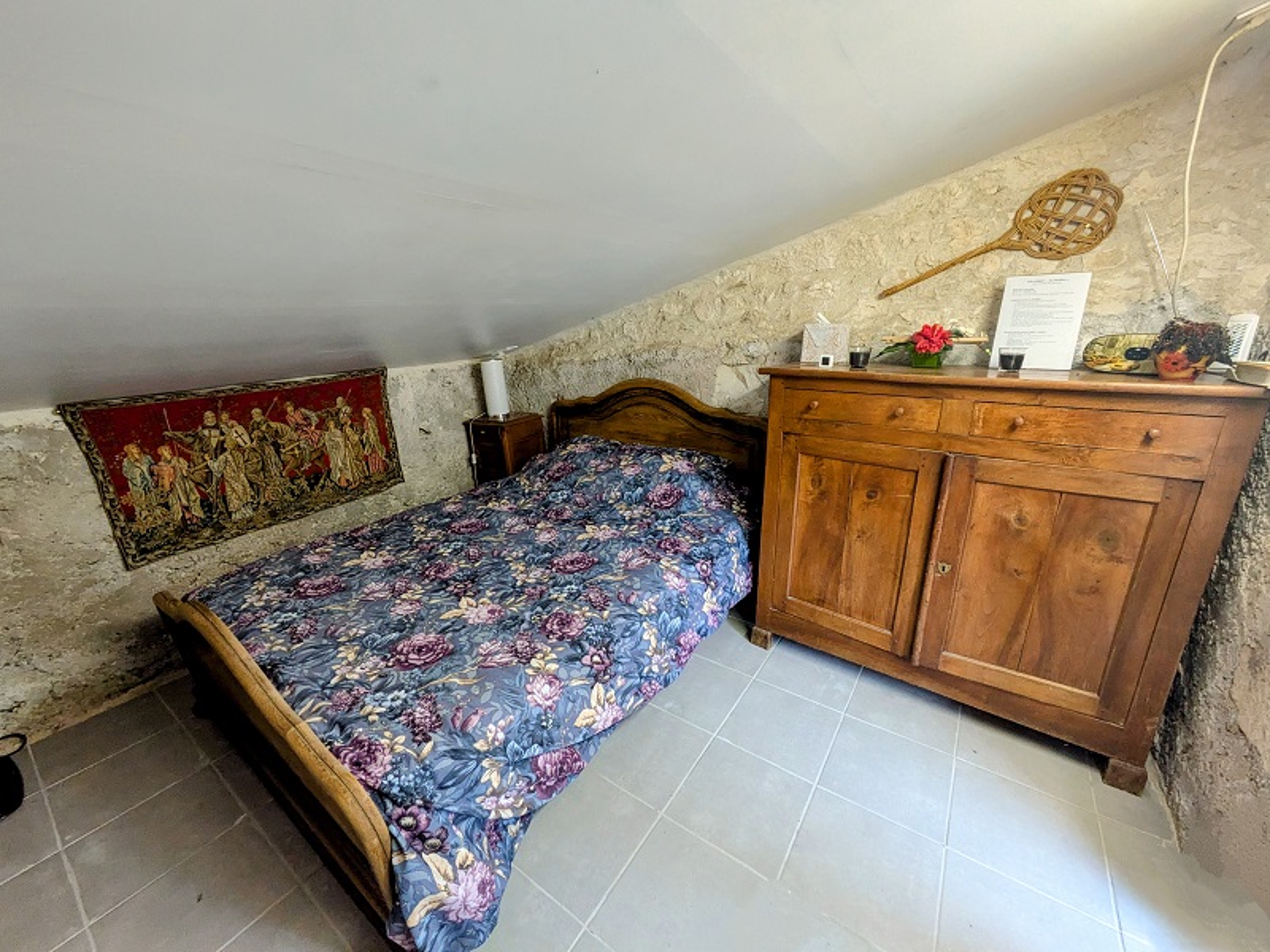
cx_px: 635
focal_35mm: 14
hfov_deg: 102.1
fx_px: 514
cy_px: 476
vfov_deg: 85.7
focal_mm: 1.83
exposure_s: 1/100
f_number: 2.2
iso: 282
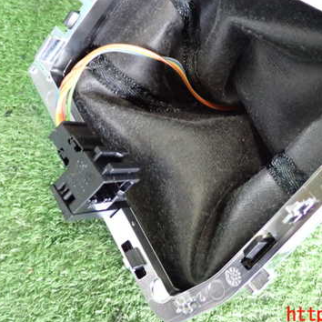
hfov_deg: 35.0
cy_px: 122
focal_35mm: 48
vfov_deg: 35.2
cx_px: 219
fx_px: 505
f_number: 2.4
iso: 800
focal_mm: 5.79
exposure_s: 1/30
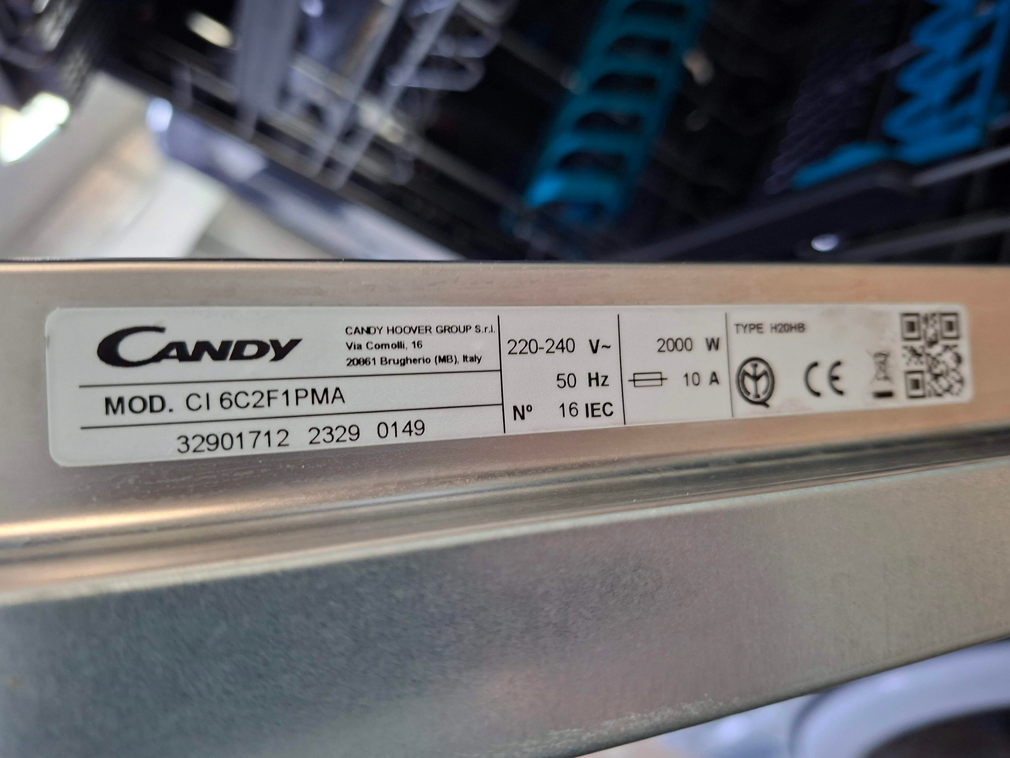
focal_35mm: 23
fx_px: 671
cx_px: 505
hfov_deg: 73.9
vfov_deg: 58.9
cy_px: 379
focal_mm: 5.54
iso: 320
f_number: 1.8
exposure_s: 1/50
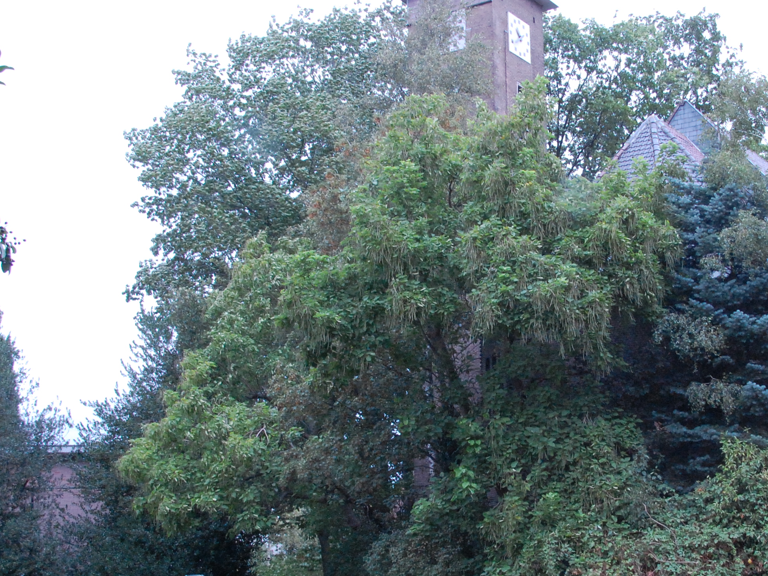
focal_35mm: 56
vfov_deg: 26.2
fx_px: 1237
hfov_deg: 34.2
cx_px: 510
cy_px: 336
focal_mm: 25
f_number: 18
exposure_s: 1/60
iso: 1600
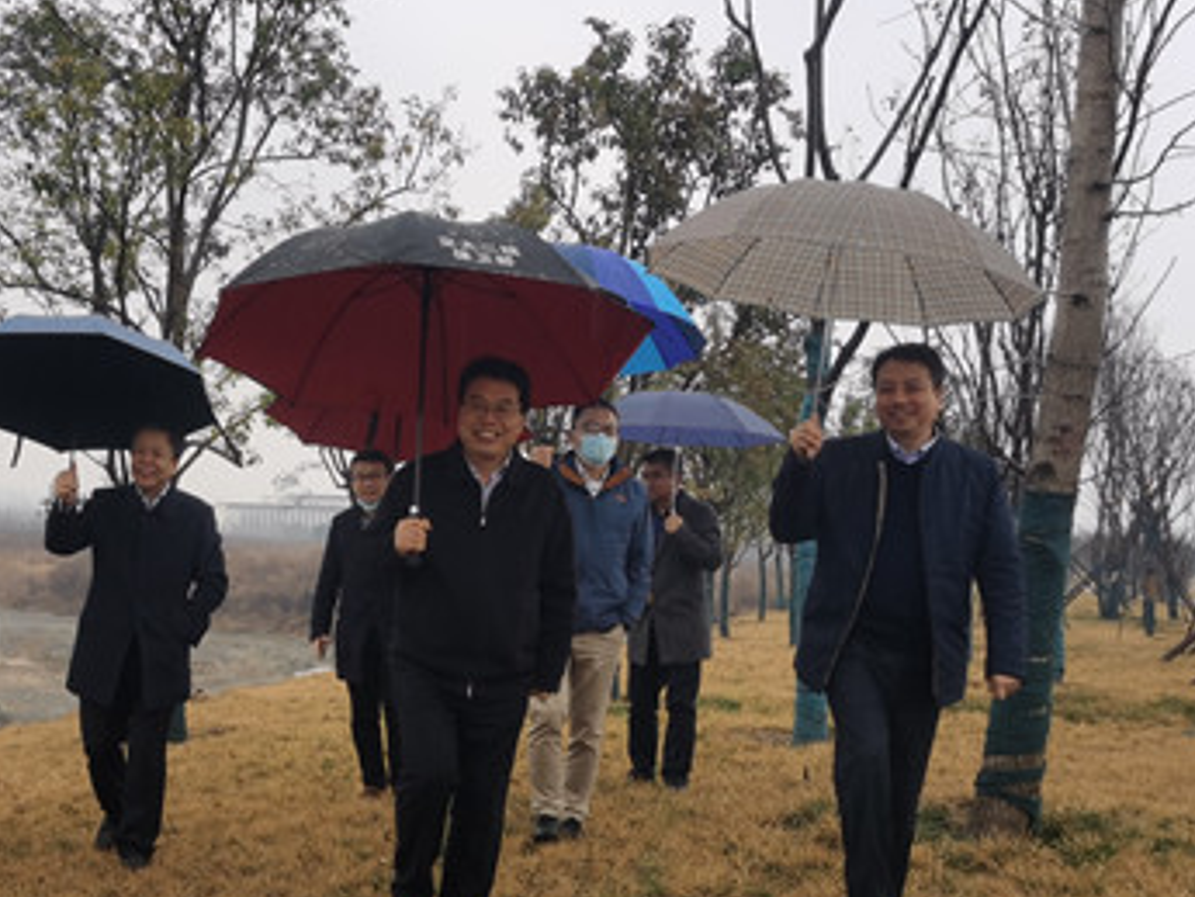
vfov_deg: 30.8
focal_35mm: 47
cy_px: 565
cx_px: 364
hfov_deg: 39.8
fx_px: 1623
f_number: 1.6
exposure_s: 1/112
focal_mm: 5.56
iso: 50
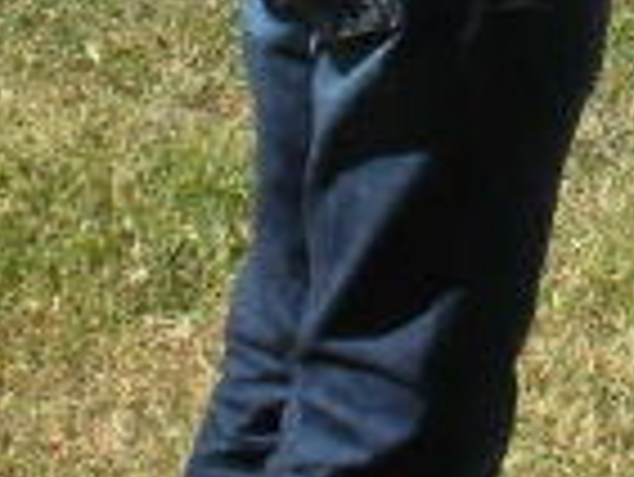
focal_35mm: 294
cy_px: -531
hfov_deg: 6.6
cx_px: 1205
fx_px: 5389
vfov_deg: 5.0
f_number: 5.6
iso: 64
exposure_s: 1/249
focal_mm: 9.3
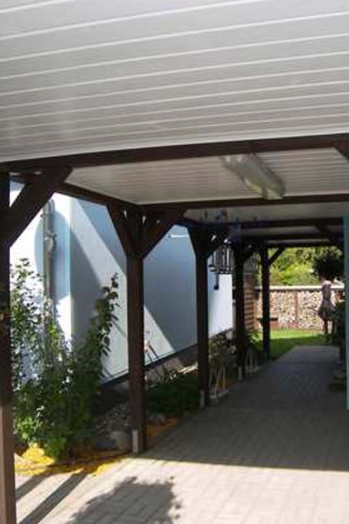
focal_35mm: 39
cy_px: 272
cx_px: 218
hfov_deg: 34.0
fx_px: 567
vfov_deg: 49.5
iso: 50
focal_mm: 5
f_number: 2.8
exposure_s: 1/400
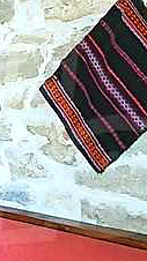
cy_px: 148
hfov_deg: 9.6
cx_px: -309
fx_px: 652
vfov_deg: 22.7
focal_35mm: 94
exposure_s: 1/33
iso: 500
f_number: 2.2
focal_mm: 1.8
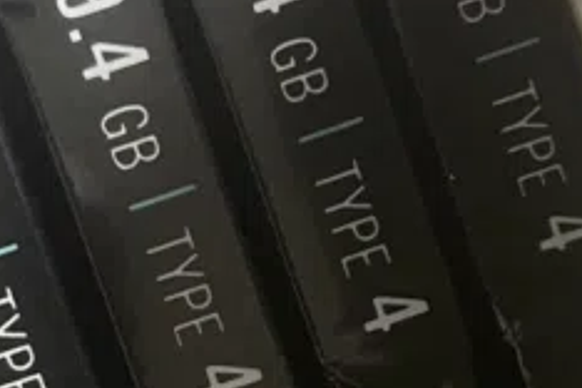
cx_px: 333
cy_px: 515
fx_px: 1148
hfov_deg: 28.4
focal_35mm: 71
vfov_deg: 17.9
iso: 640
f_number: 1.6
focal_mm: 5.1
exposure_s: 1/33
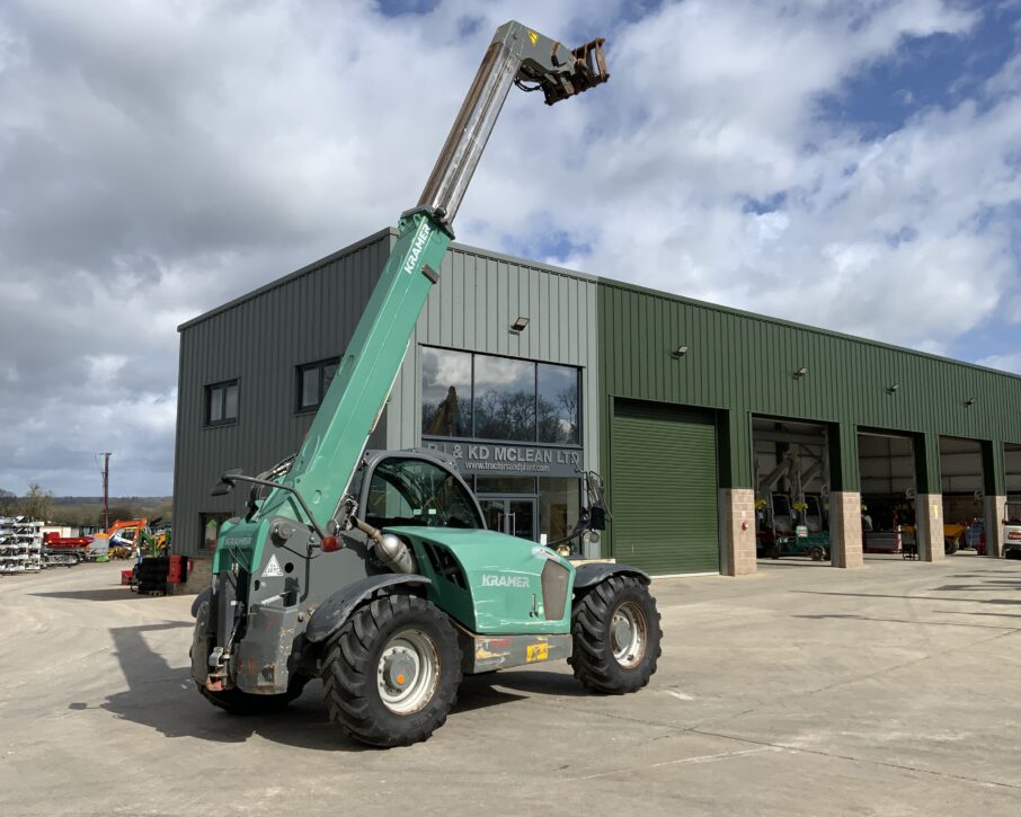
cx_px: 523
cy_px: 394
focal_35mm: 32
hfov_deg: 55.7
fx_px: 967
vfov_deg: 45.8
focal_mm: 3
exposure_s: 1/3125
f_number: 1.8
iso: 20
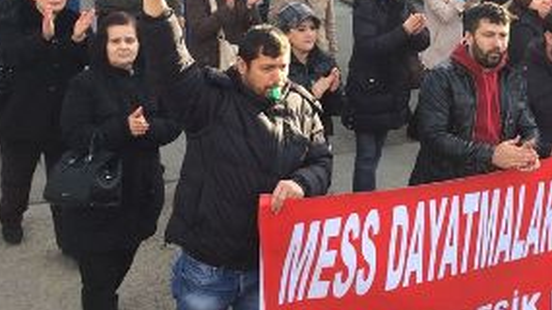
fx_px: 892
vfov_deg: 19.3
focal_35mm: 61
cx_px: 378
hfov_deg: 34.0
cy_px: 30
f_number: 2.2
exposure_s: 1/351
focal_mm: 4.15
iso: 32
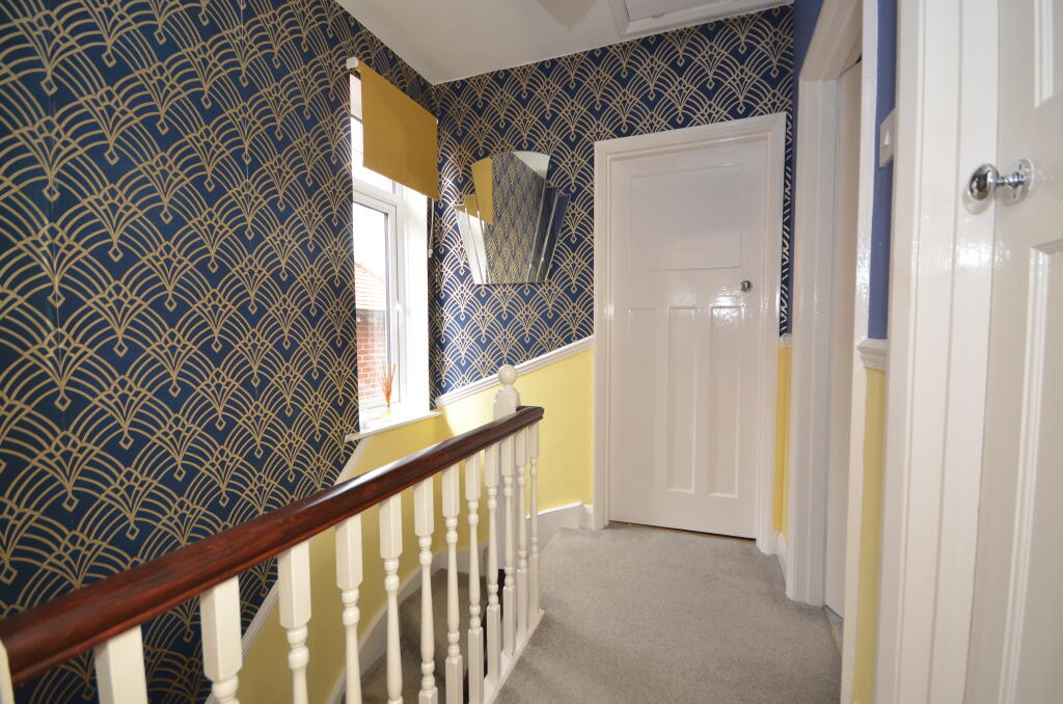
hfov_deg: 100.5
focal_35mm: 15
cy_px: 352
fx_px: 442
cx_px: 532
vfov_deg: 77.1
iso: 200
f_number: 4.5
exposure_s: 1/80
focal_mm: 10
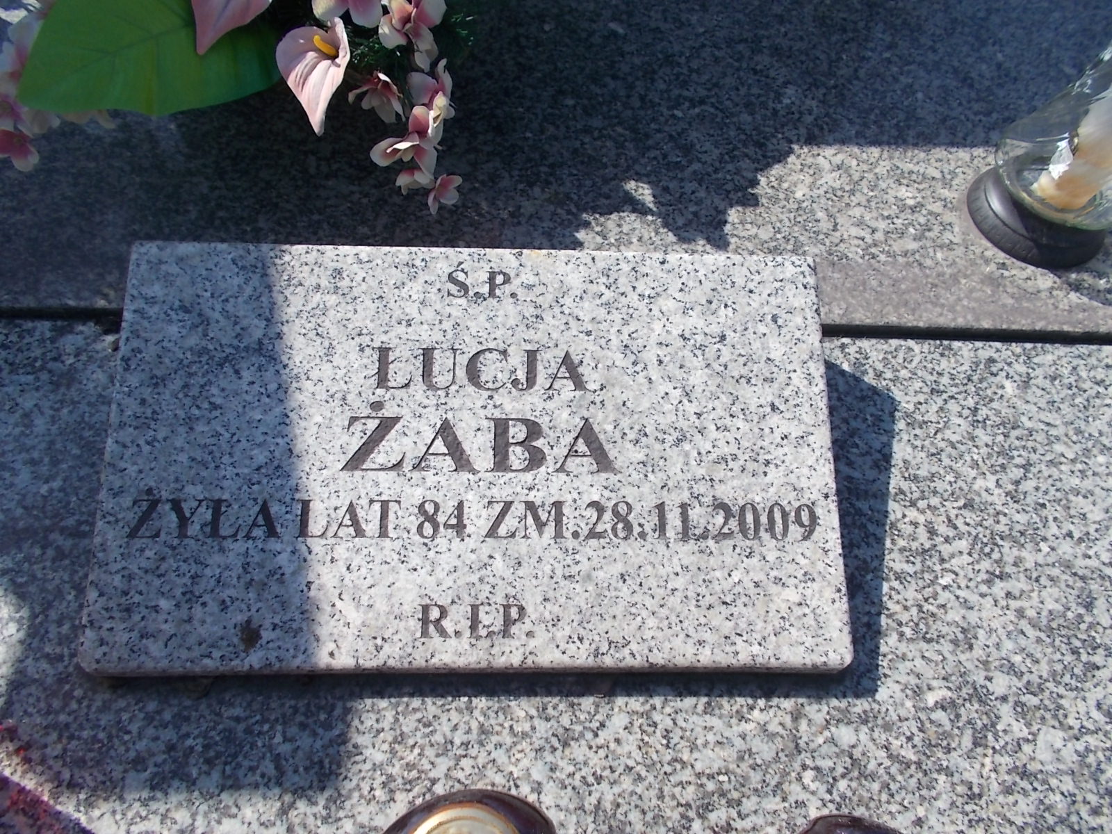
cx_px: 556
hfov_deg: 67.3
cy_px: 417
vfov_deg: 53.1
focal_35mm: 26
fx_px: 835
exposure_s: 1/160
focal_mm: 4.6
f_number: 8
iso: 80
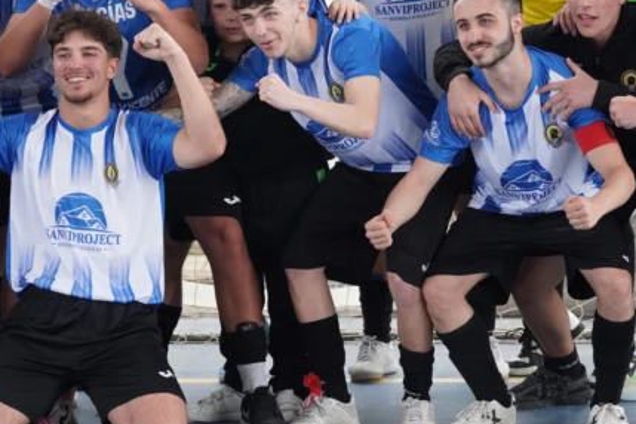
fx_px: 3321
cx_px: 225
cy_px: 90
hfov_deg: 10.9
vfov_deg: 7.3
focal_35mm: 188
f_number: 4.5
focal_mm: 70
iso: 1000
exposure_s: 1/800
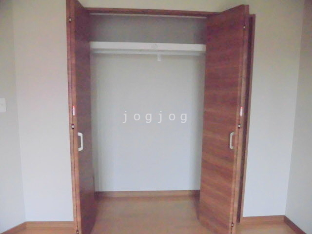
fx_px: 216
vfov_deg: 56.8
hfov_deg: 71.6
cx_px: 156
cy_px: 117
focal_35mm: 24
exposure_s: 1/15
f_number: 3.1
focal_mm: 4.3
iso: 800
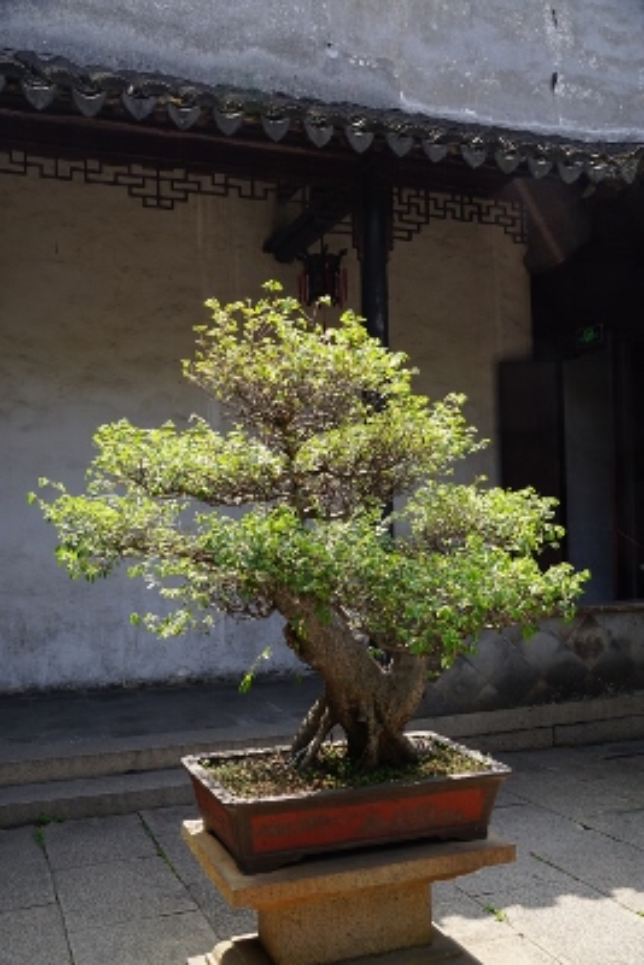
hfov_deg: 36.9
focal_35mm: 36
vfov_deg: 53.1
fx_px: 965
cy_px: 482
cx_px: 322
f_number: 7.1
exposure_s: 1/100
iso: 100
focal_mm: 24
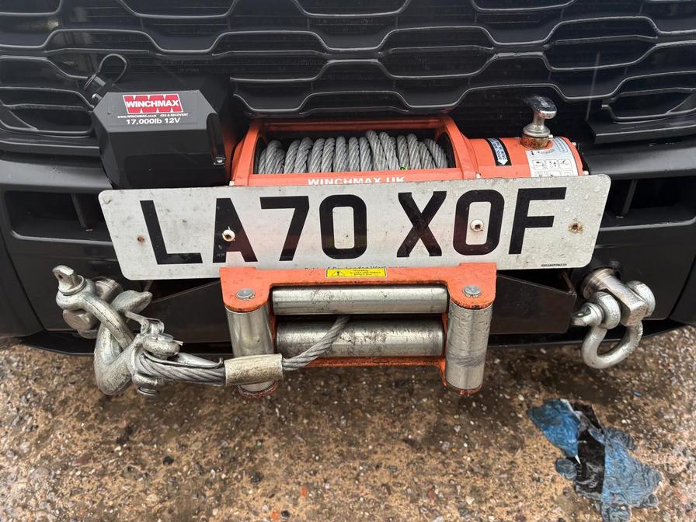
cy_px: 261
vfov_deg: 53.1
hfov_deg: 67.3
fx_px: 523
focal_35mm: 26
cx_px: 348
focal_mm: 5.96
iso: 125
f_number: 1.6
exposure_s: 1/121
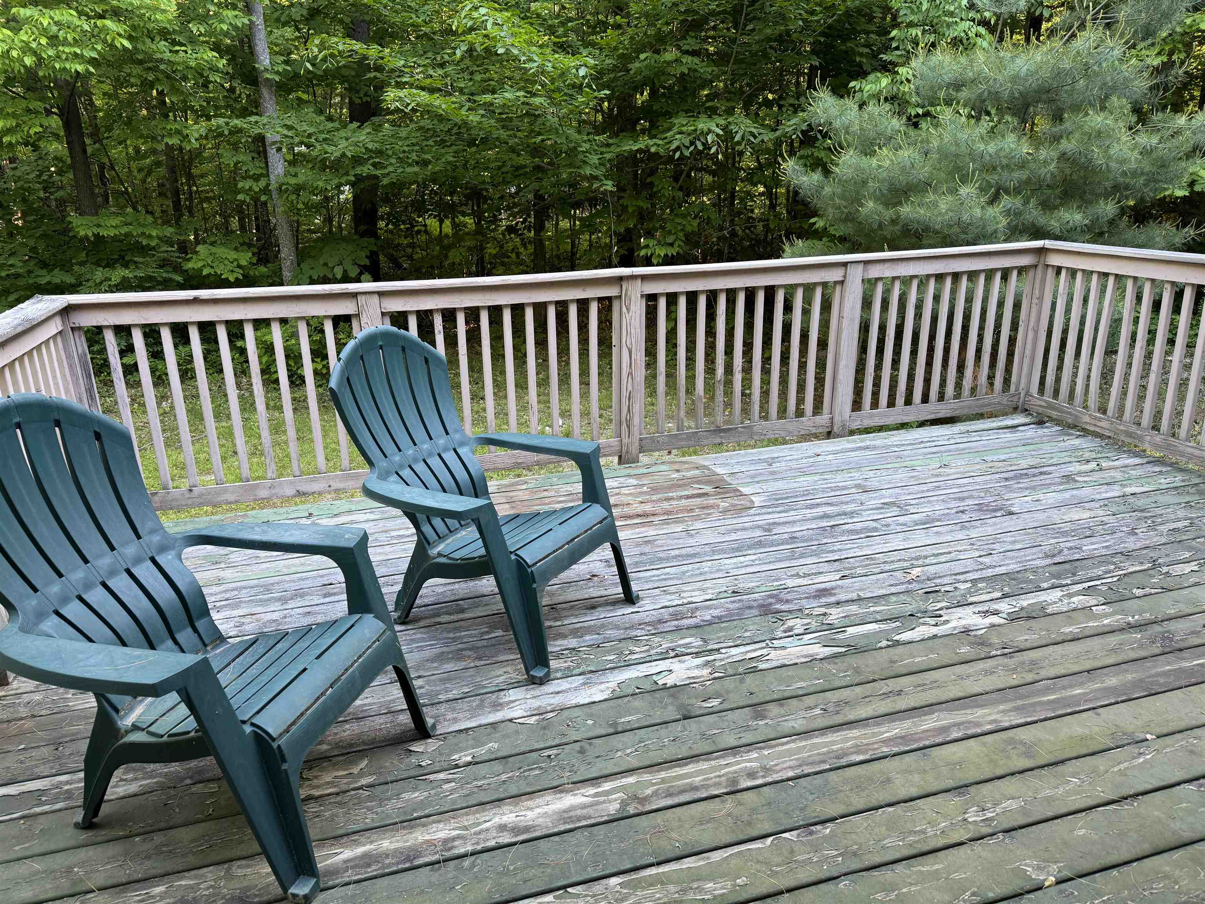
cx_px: 602
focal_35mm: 24
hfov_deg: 71.6
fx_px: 835
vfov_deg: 56.8
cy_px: 452
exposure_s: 1/121
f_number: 1.78
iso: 125
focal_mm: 6.76
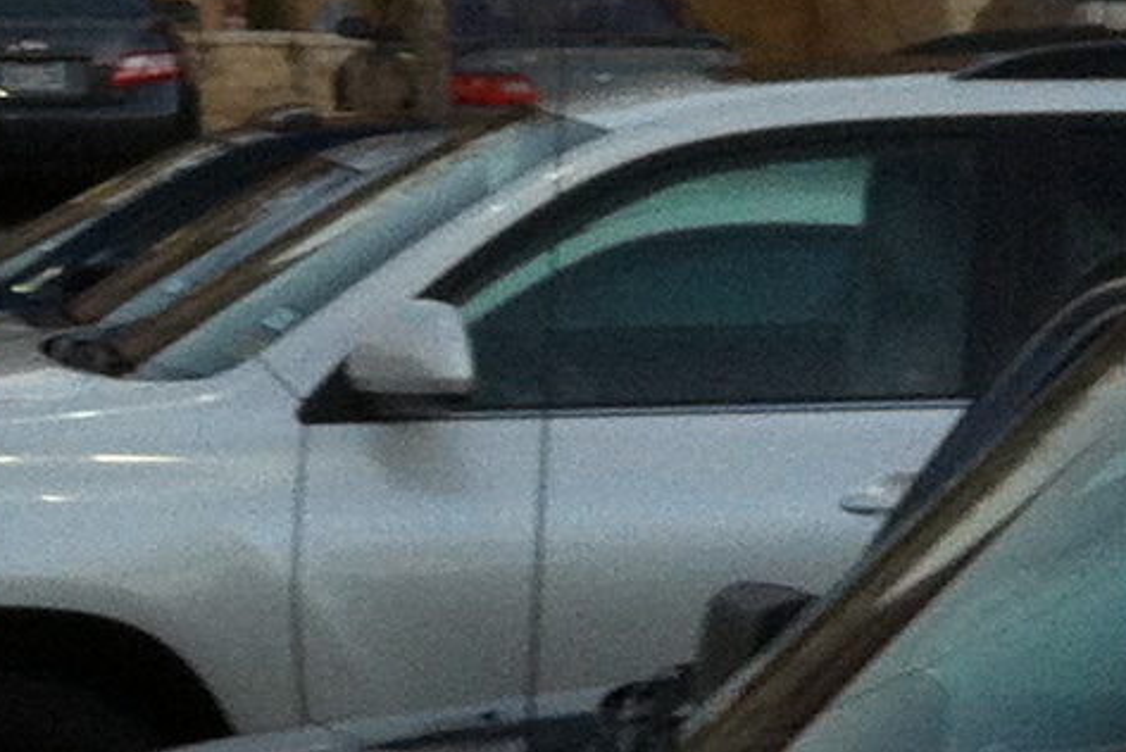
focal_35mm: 199
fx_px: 6228
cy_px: -942
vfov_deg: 6.6
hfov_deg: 9.9
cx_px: -795
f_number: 2.8
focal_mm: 3.85
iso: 100
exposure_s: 1/60
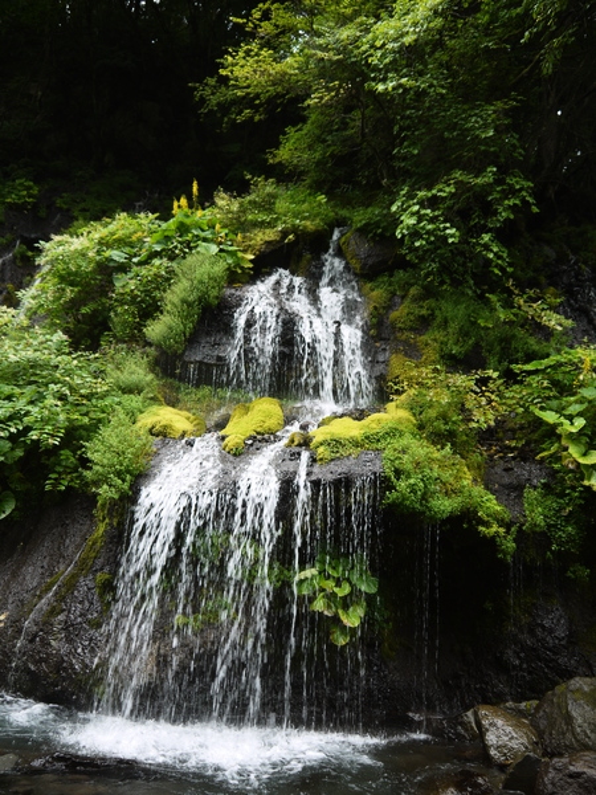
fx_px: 643
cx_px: 298
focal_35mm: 28
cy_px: 398
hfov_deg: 49.7
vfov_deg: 63.4
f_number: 3.5
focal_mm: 14
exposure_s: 1/80
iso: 100
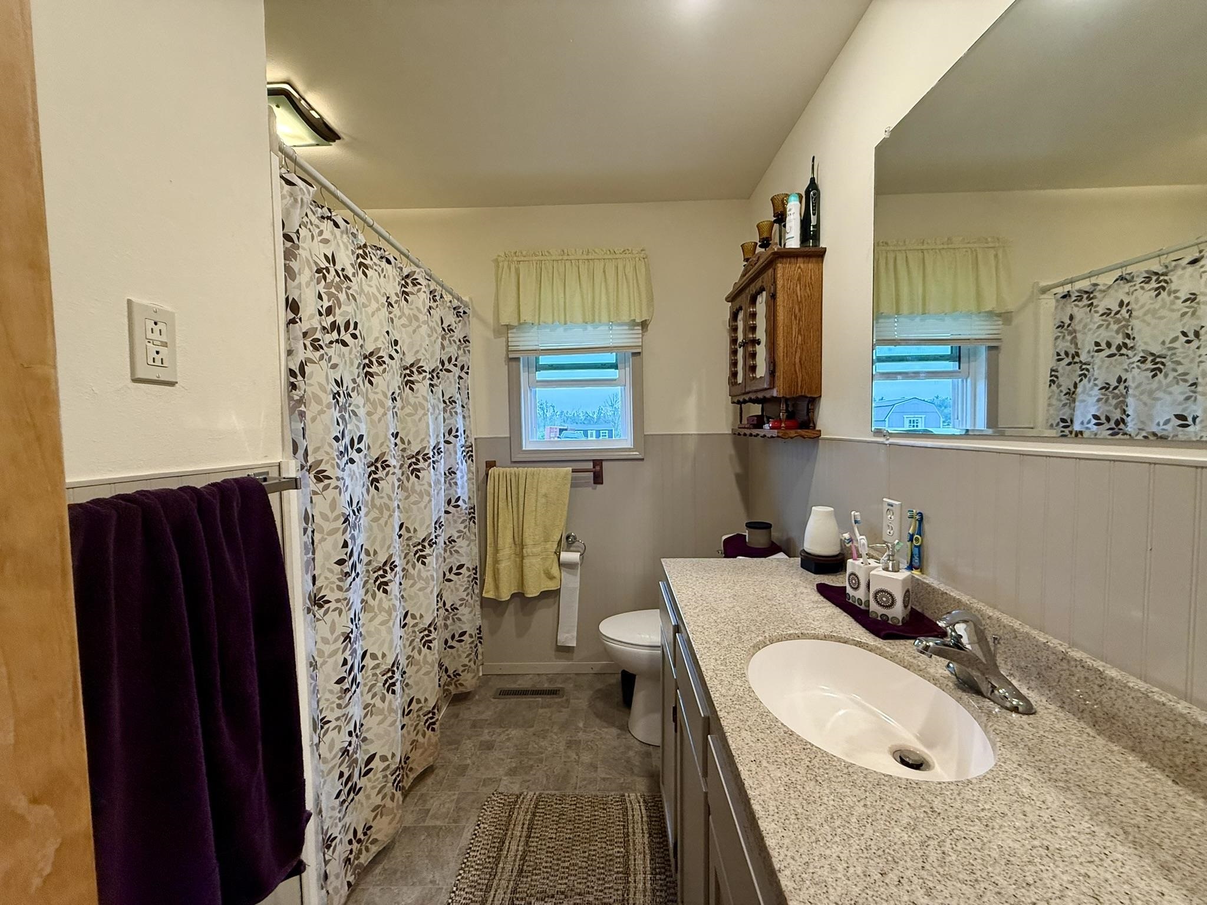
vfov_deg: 85.7
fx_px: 488
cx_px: 604
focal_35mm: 14
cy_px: 452
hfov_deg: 102.1
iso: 250
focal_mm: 2.22
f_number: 2.2
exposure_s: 1/120
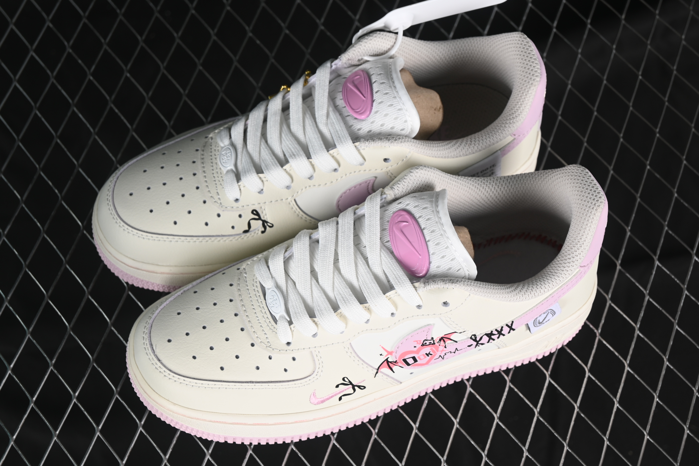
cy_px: 233
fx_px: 1456
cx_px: 350
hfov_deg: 27.0
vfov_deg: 18.2
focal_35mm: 75
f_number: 7.1
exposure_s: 1/80
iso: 160
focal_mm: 50
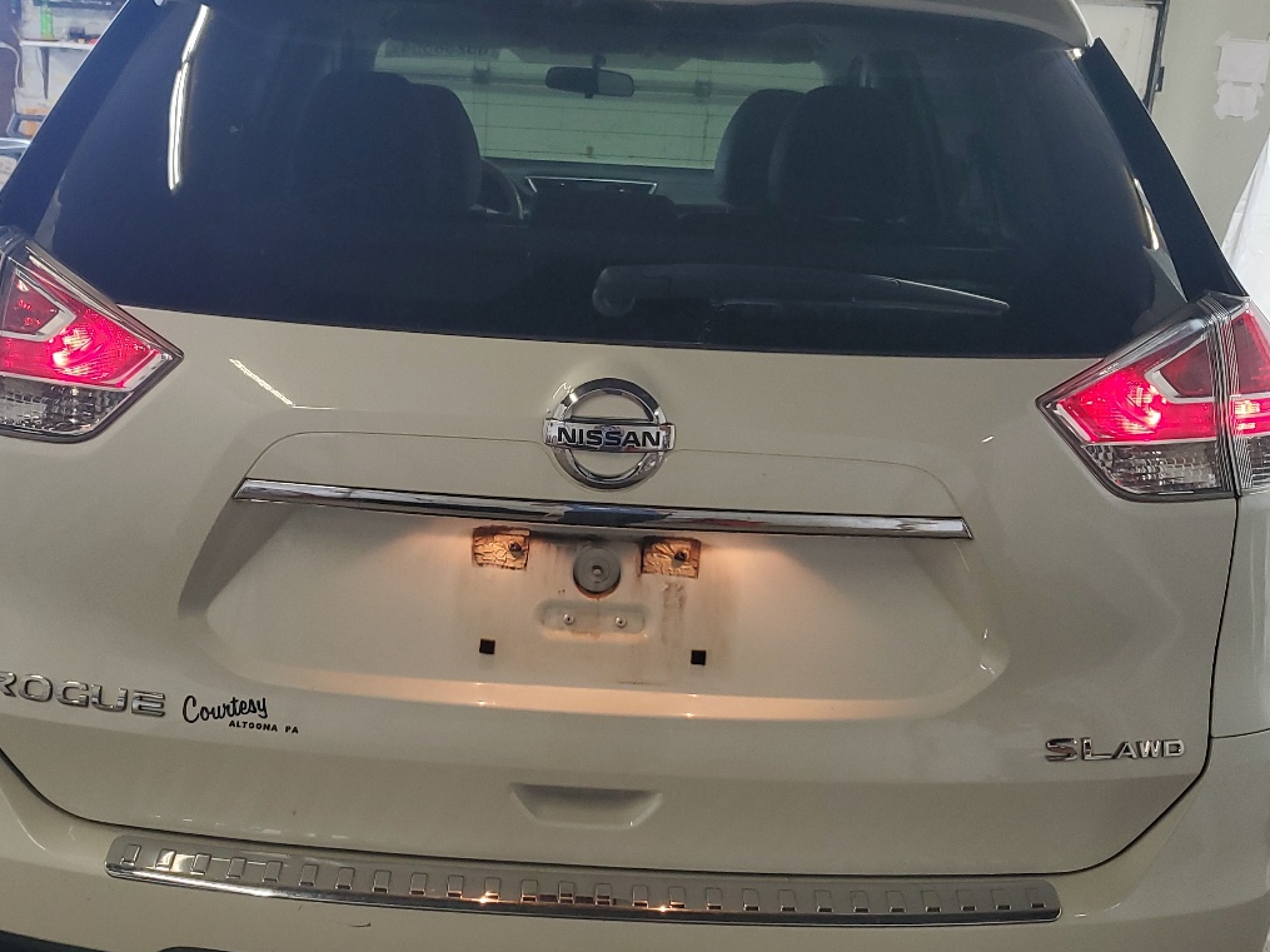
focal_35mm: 41
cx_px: 572
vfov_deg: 35.1
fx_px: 1504
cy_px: 480
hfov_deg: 45.7
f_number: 1.5
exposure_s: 1/60.2
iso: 69
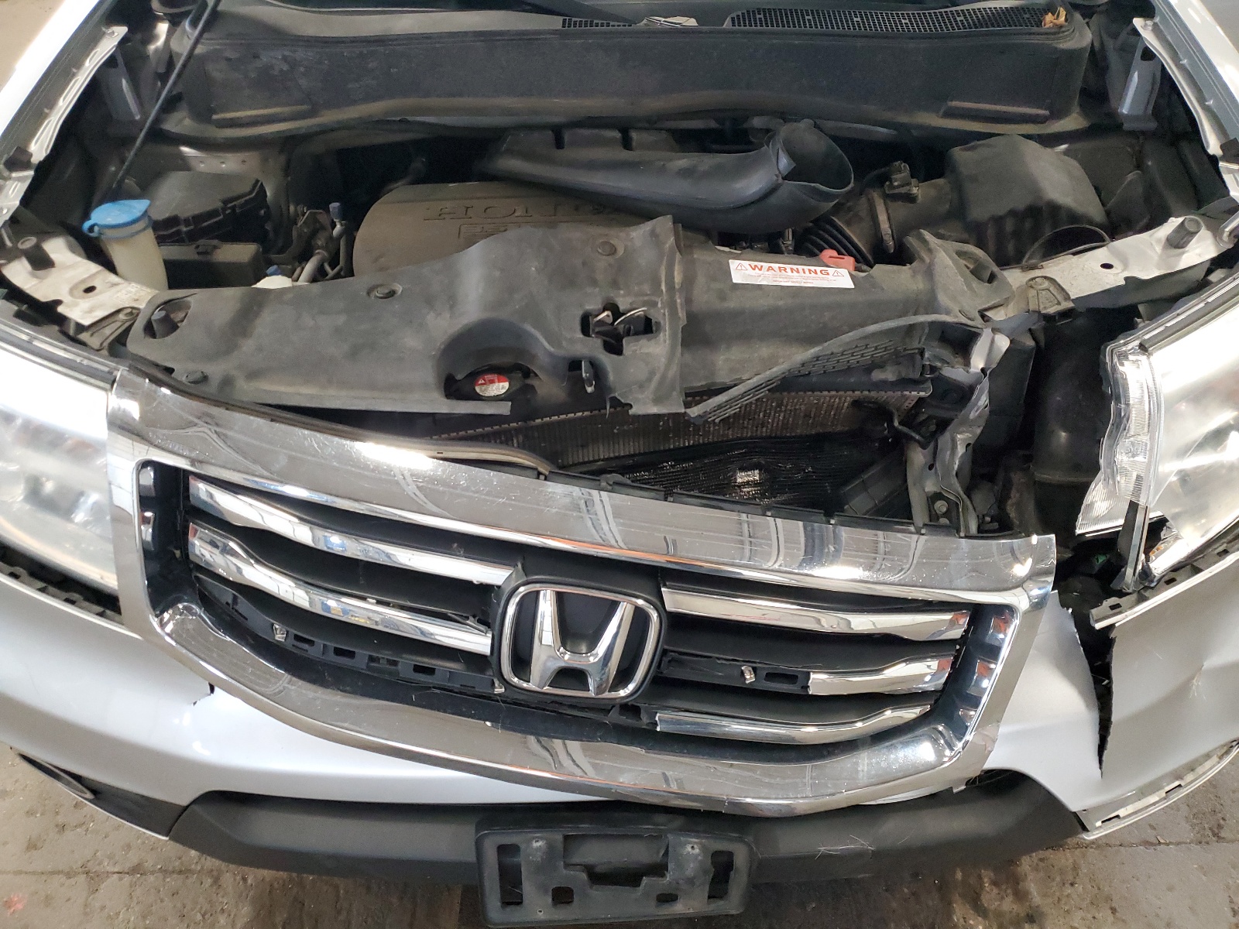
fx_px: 931
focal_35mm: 26
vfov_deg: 53.1
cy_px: 464
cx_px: 620
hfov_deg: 67.3
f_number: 1.5
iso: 398
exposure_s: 1/60.2
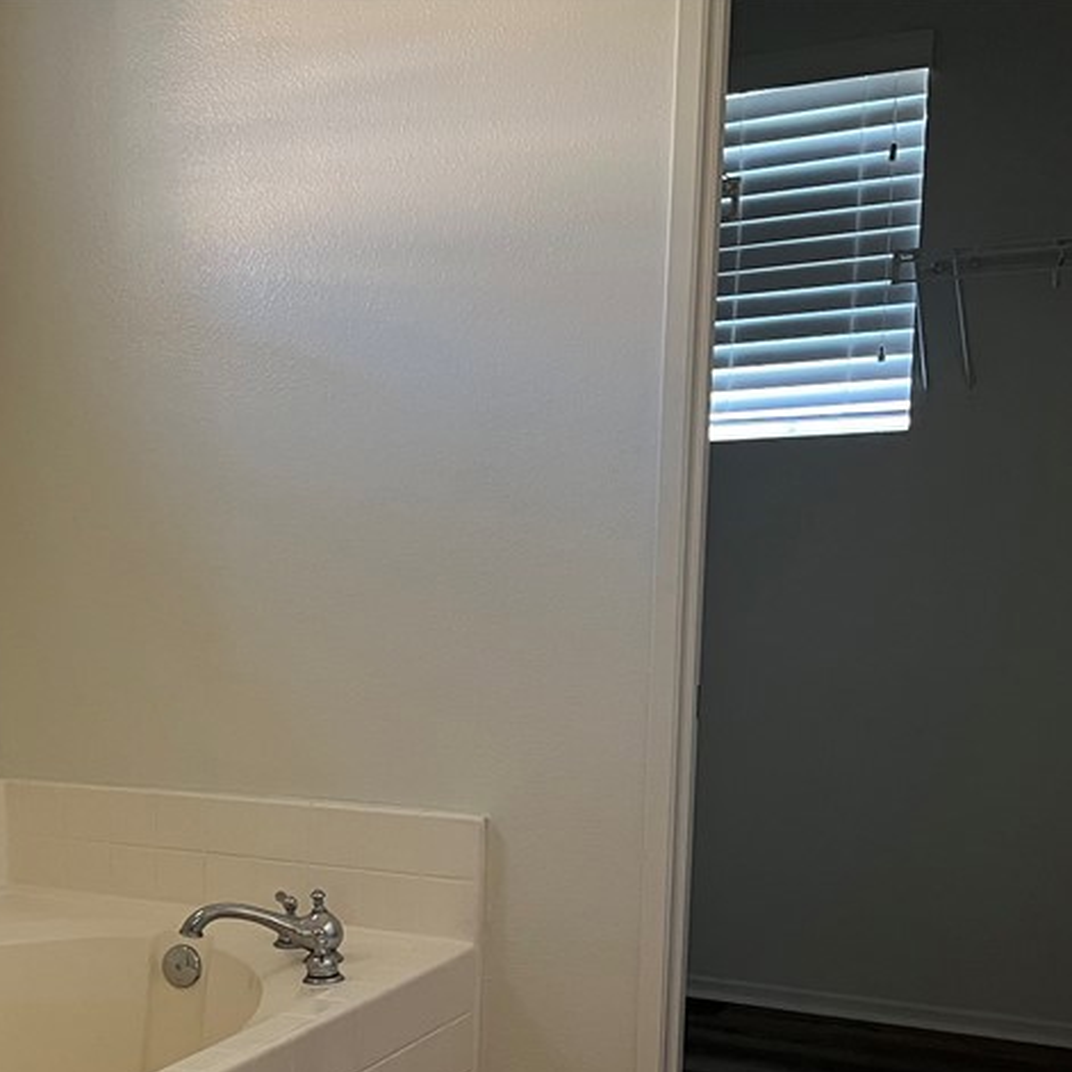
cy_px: 867
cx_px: 0
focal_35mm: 50
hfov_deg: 31.5
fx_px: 1752
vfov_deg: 33.0
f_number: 1.6
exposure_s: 1/60
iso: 160
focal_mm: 5.1
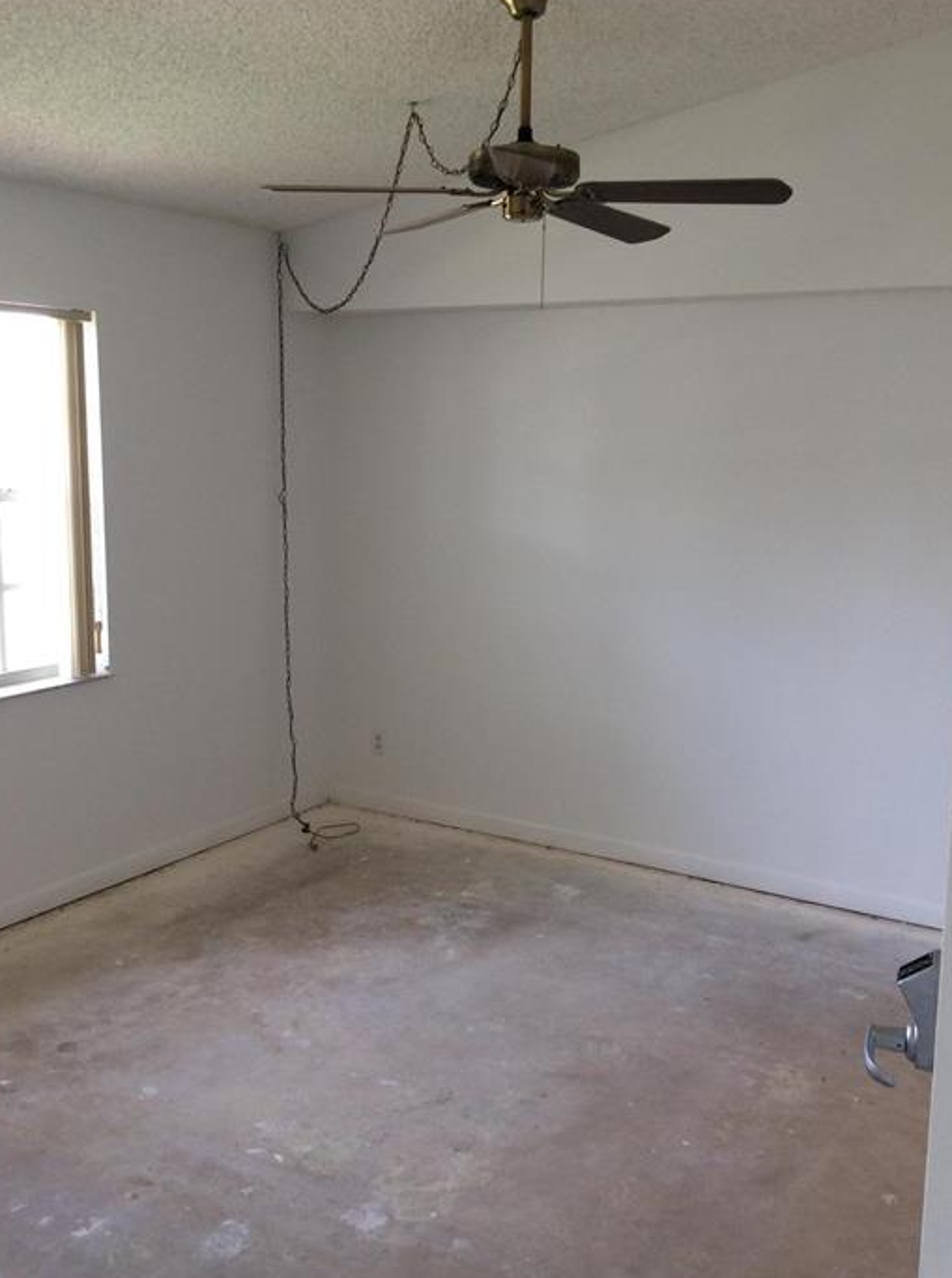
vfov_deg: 51.5
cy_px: 638
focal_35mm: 36
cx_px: 457
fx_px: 1325
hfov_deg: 39.5
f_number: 2.4
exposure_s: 1/40
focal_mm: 3.3
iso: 32
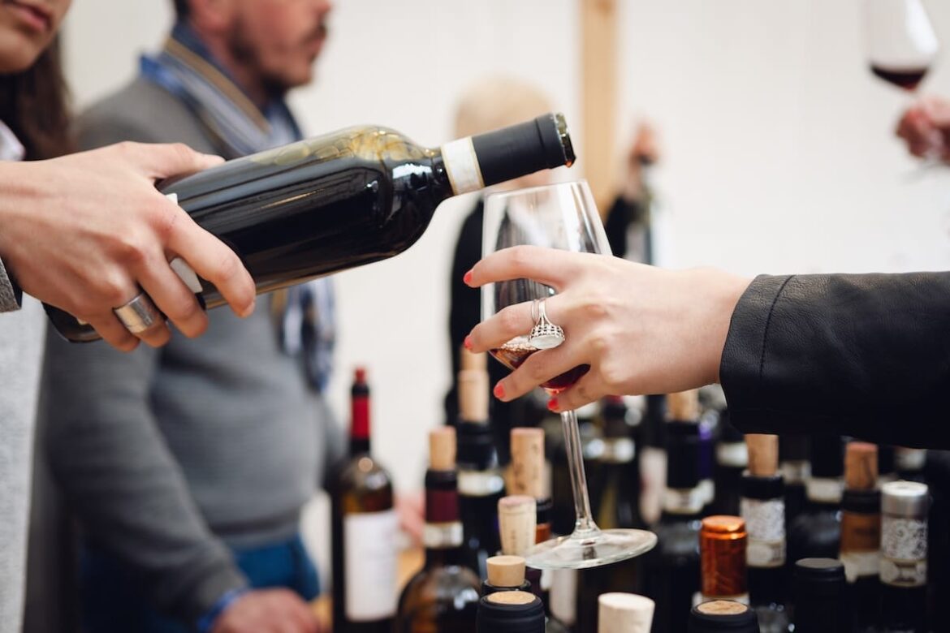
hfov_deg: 35.1
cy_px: 316
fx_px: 1504
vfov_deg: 23.8
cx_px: 475
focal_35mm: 57
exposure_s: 1/125
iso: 100
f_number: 2.8
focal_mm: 38
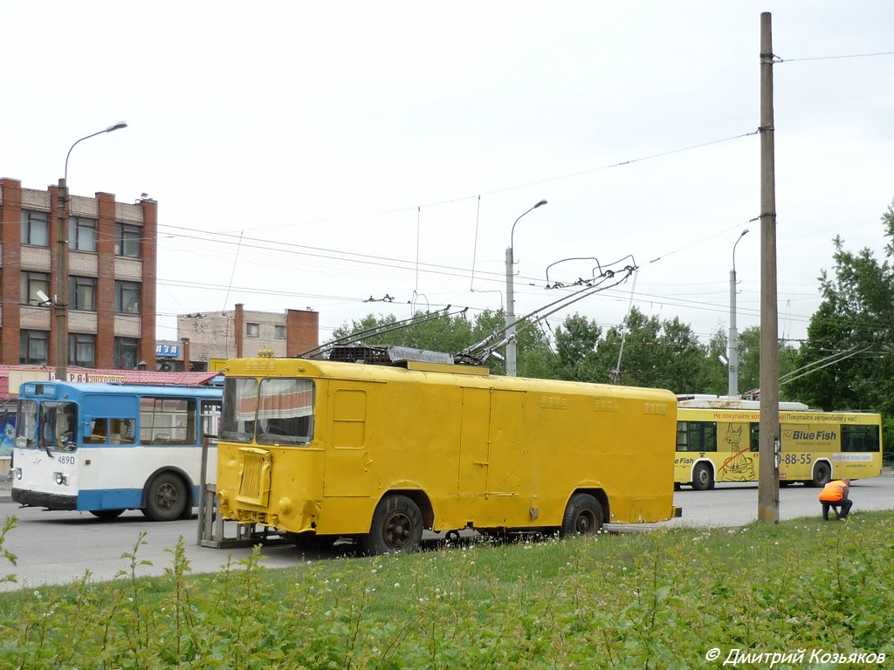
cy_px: 335
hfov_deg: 51.4
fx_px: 930
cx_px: 447
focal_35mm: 36
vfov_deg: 39.7
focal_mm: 6
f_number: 2.9
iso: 100
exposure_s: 1/250
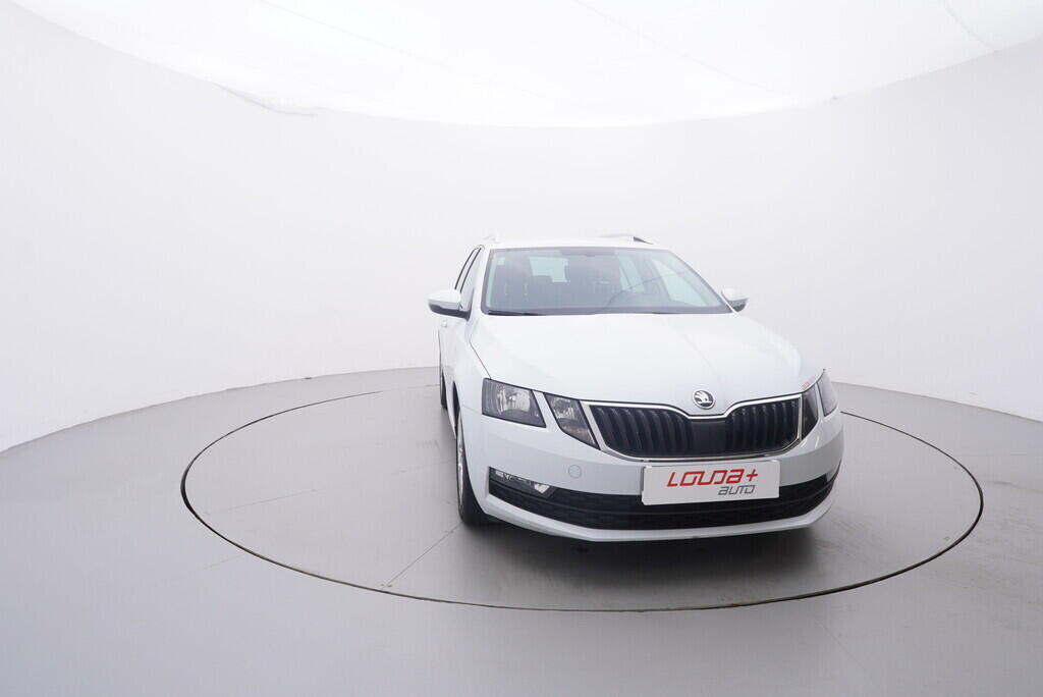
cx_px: 522
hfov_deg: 77.3
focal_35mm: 22
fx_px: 652
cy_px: 348
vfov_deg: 56.2
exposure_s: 1/80
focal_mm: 15
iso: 200
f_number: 5
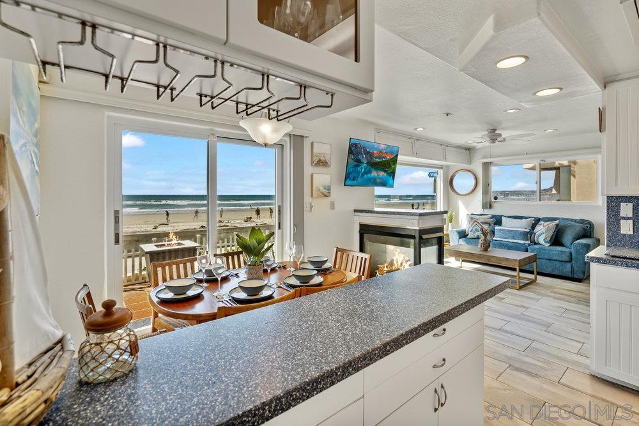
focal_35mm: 16
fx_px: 284
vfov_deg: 73.8
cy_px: 213
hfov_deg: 96.7
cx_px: 320
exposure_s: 1/125
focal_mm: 16
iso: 100
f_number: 5.6
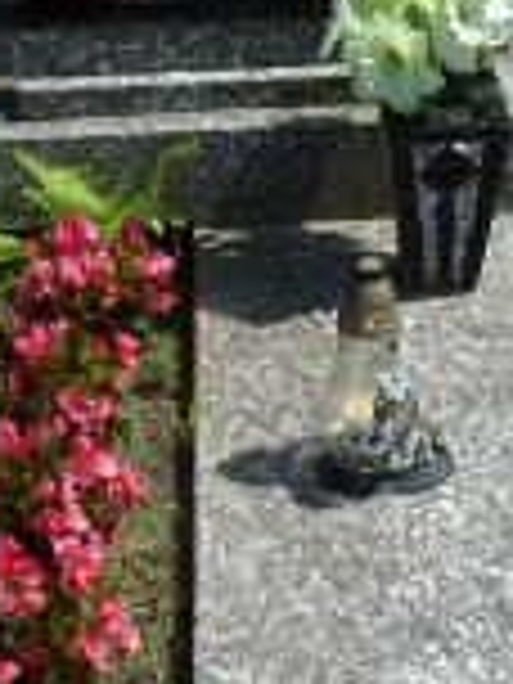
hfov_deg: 18.6
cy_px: 544
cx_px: 176
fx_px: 1561
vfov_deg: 24.3
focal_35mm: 79
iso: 80
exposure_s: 1/500
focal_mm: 4.1
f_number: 4.5
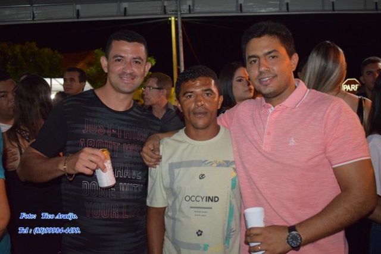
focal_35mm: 38
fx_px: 397
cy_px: 127
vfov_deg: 35.5
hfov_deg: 51.3
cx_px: 190
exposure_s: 1/60
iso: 2500
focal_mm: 25
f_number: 4
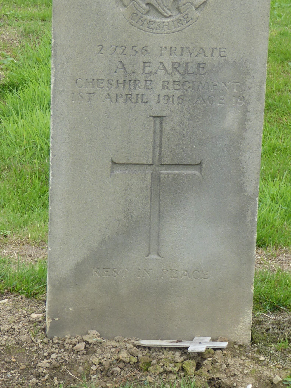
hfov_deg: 8.6
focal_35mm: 173
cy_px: 212
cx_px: 158
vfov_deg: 11.4
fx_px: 1939
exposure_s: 1/80
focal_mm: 15
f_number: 4.8
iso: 80
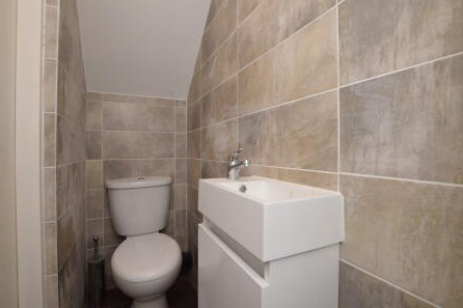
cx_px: 225
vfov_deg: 73.7
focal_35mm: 16
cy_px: 149
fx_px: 206
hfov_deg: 96.7
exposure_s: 1/50
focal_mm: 10
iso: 800
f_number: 7.1
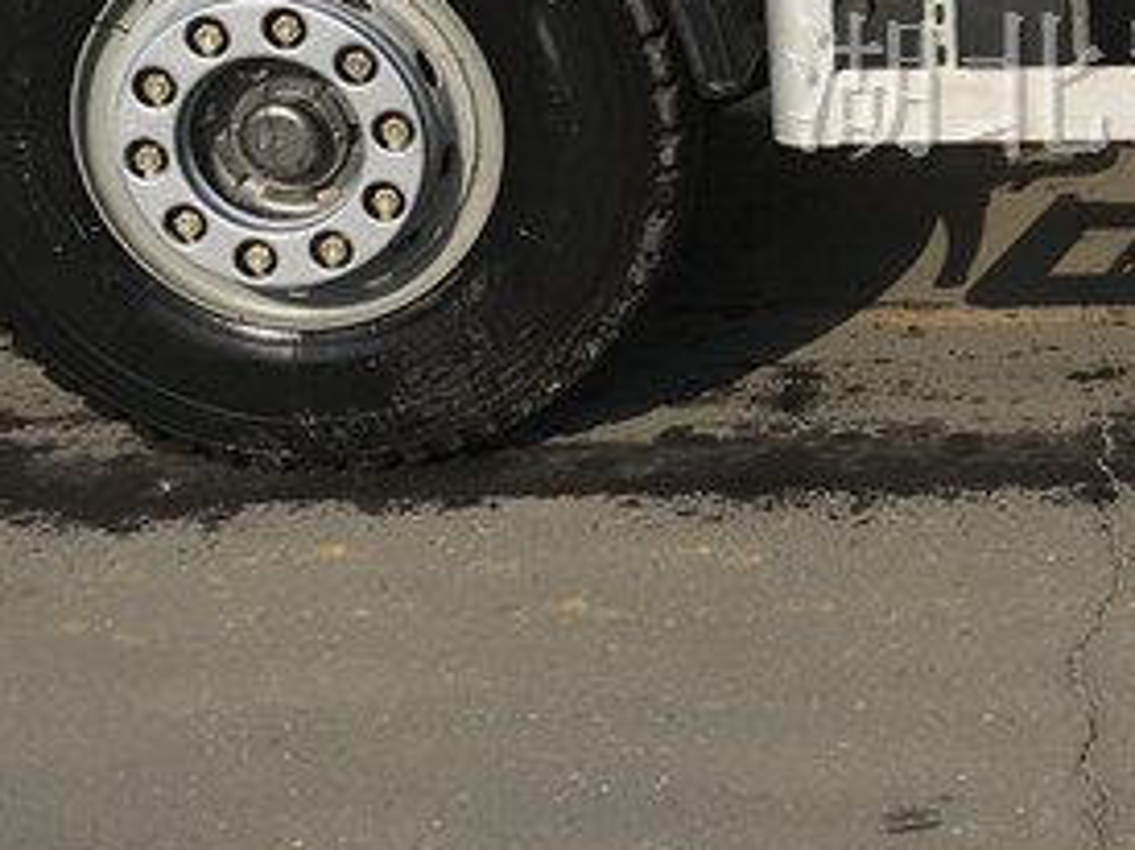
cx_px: 1296
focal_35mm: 77
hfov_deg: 23.5
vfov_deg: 18.9
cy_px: 118
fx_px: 2524
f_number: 2.2
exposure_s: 1/2262
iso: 25
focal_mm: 4.15
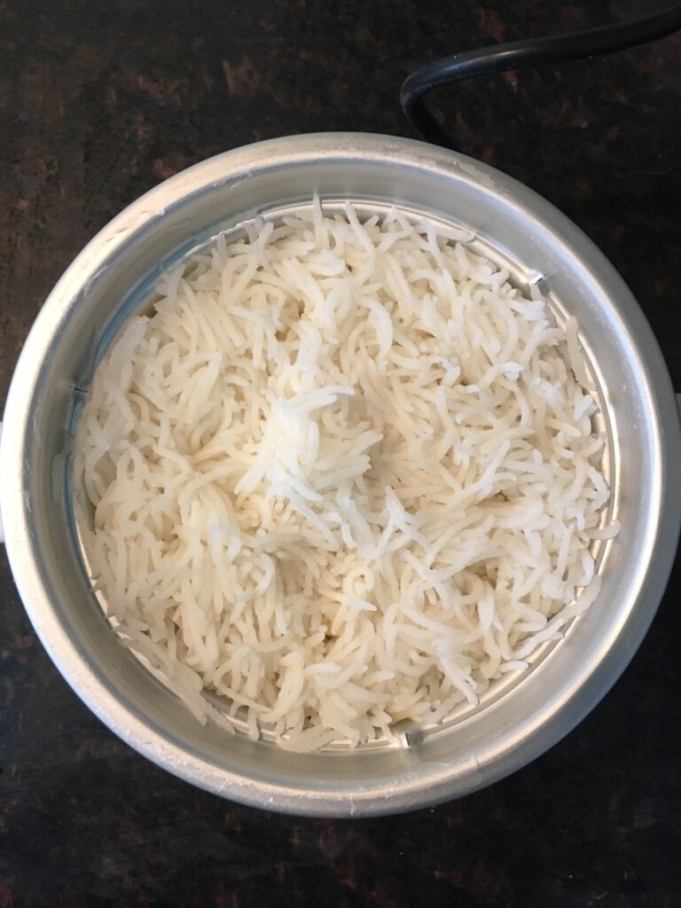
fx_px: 761
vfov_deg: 61.7
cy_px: 454
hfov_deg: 48.2
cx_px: 340
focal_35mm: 29
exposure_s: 1/33
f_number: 2.2
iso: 200
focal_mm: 4.15
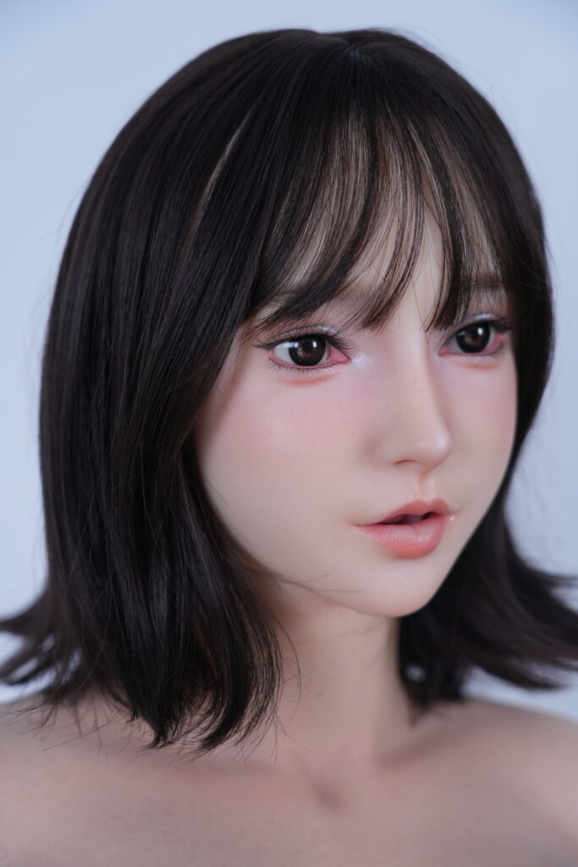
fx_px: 1661
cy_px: 434
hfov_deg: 19.7
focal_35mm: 69
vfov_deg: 29.2
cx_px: 289
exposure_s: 1/100
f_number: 4
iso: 125
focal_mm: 69
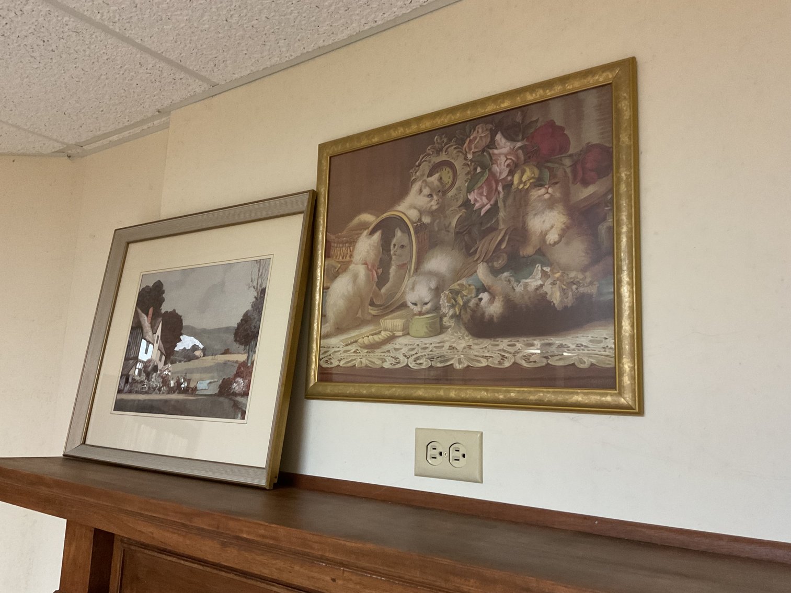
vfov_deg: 48.2
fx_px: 663
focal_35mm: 29
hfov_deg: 61.7
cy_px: 296
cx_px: 396
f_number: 1.8
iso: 250
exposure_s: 1/30
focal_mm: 3
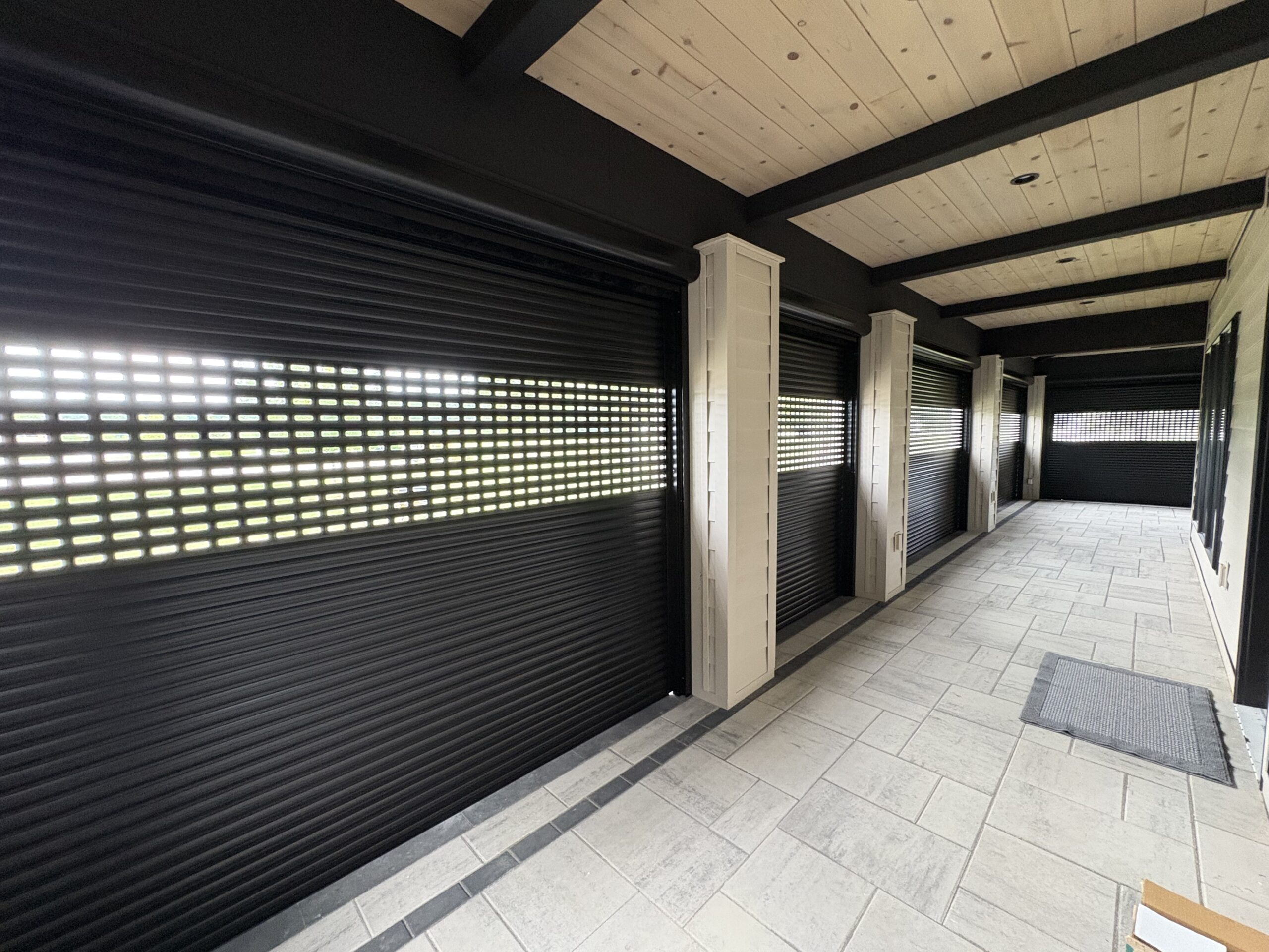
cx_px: 634
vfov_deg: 85.7
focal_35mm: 14
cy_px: 476
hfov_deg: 102.1
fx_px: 513
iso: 400
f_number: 2.2
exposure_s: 1/60
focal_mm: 2.22
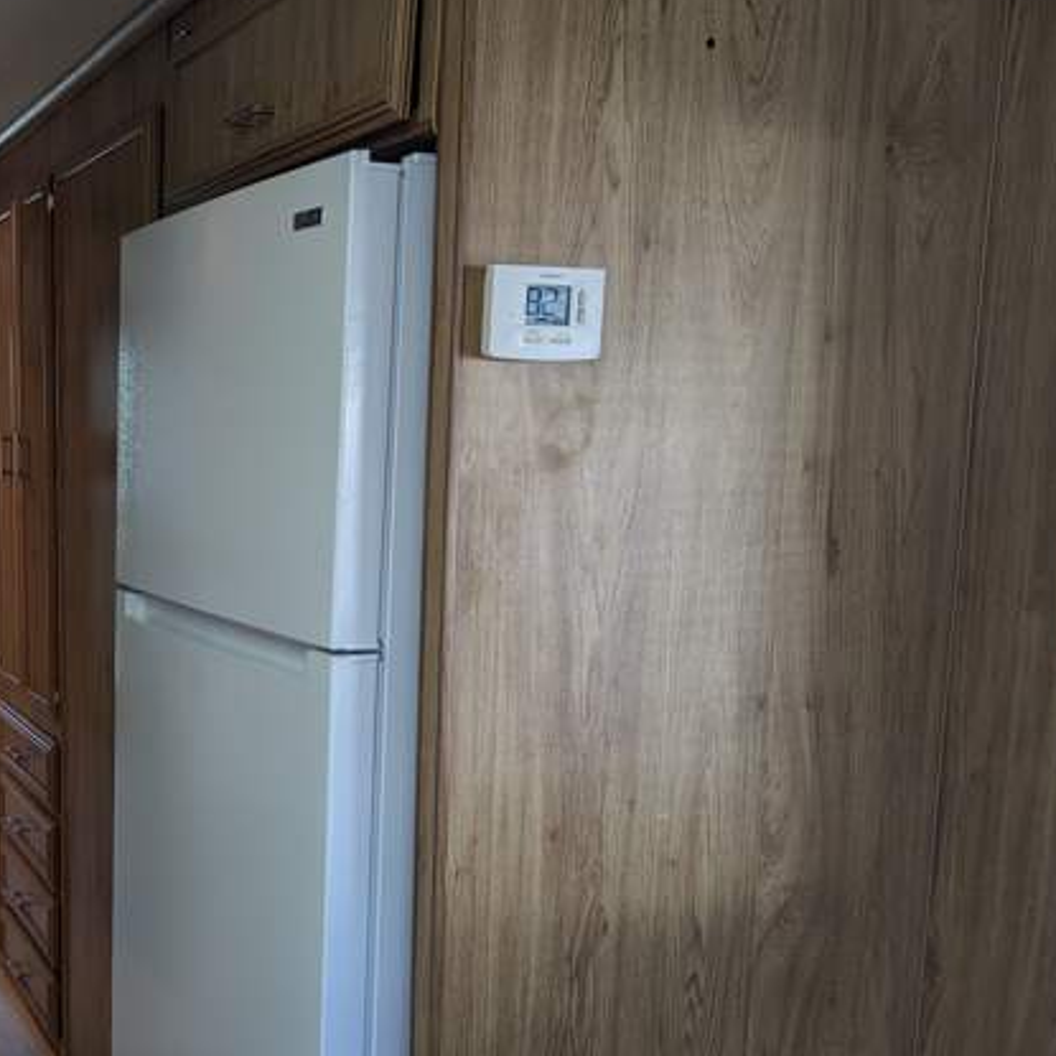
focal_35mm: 41
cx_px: 112
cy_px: 686
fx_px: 1415
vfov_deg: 40.5
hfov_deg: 38.2
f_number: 1.85
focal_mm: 6.81
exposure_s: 1/24
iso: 48
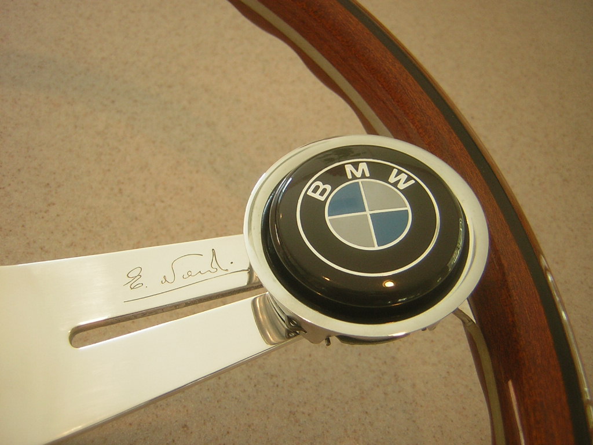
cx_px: 296
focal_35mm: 36
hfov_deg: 51.4
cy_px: 222
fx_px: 617
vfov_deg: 39.7
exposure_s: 1/28.7
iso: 50
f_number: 2.6
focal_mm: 4.7
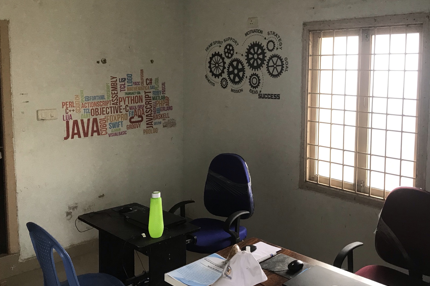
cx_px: 263
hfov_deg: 52.7
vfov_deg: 36.6
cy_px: 104
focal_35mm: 36
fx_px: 430
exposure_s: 1/25
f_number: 1.8
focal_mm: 3.99
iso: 40
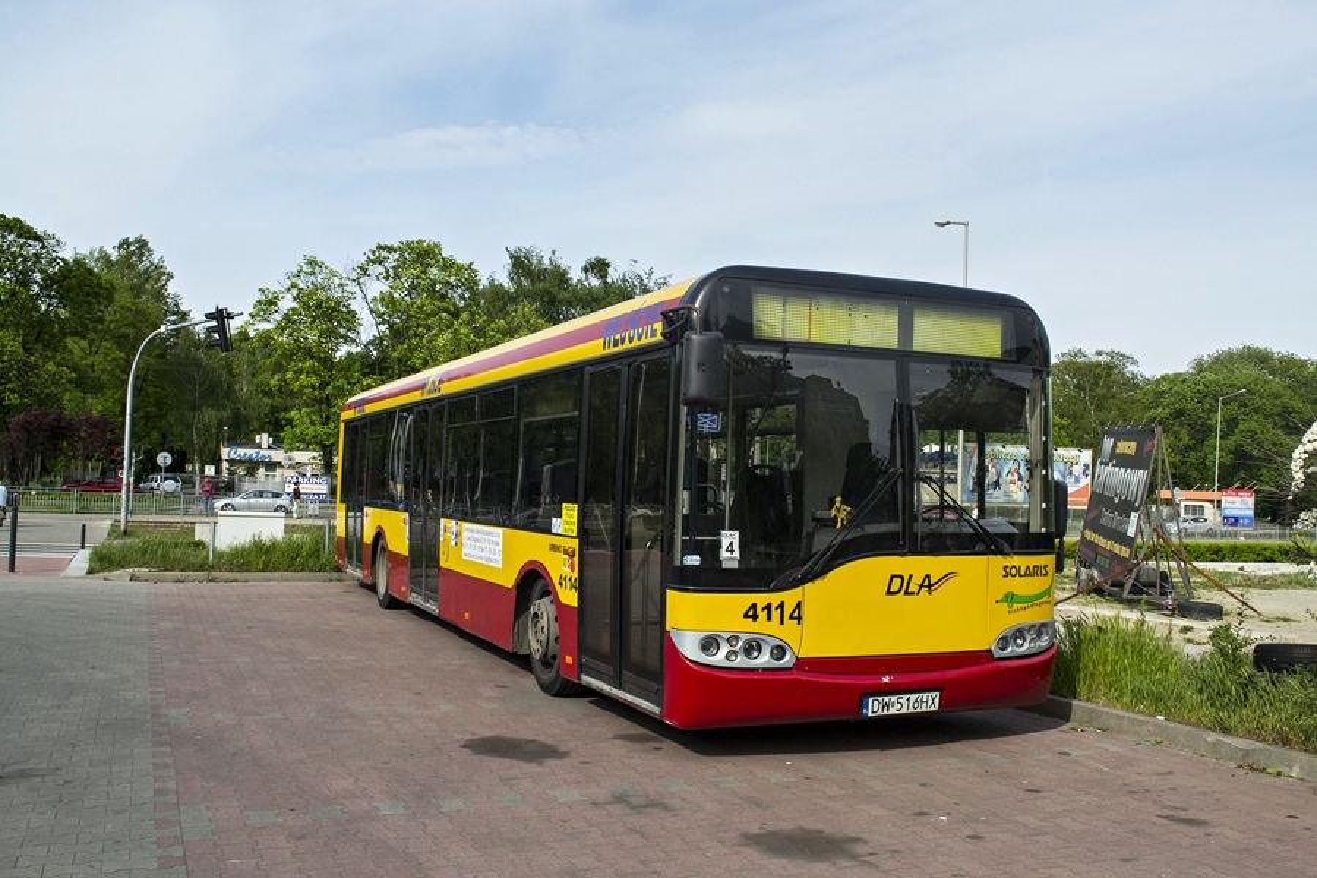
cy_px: 439
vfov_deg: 40.0
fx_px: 1207
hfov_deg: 57.2
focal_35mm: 33
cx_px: 658
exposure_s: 1/500
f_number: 9
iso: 280
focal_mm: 22
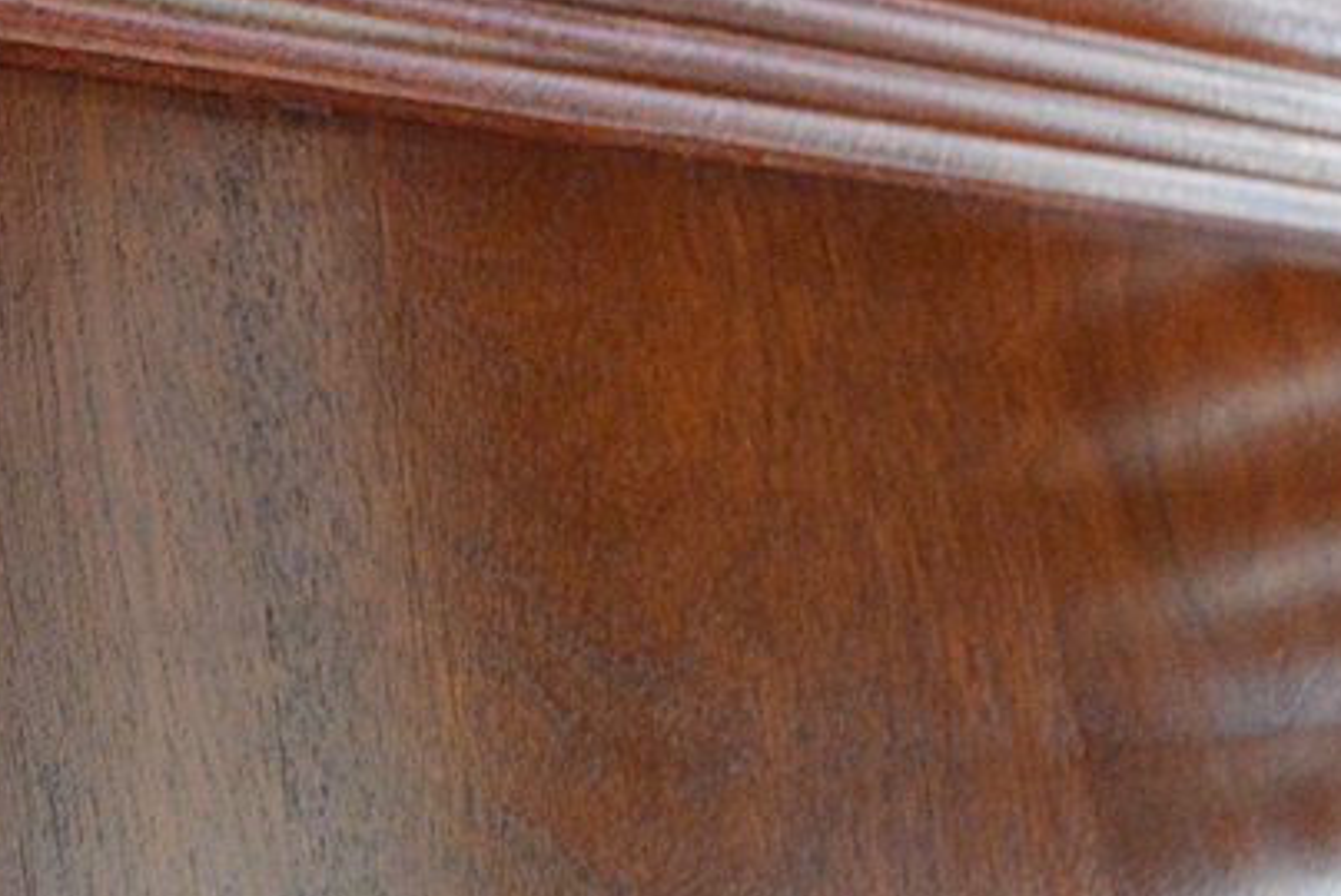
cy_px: -98
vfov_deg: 15.6
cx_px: 70
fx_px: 3177
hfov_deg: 23.1
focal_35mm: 85
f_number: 3.8
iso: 3200
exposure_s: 1/60
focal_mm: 23
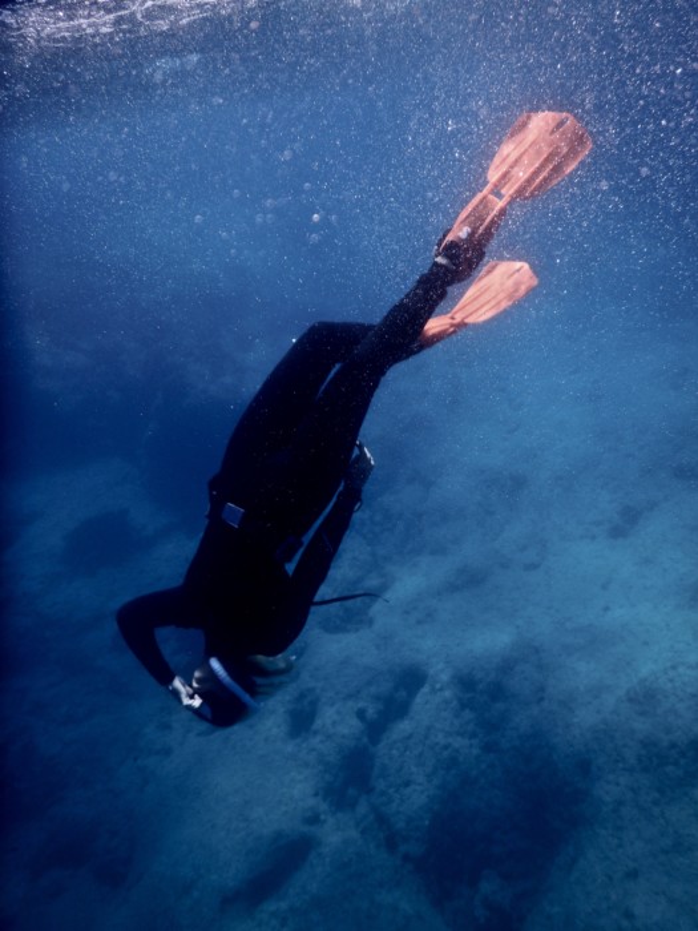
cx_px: 349
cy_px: 466
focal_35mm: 24
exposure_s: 1/800
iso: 125
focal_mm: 4.3
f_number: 2.8
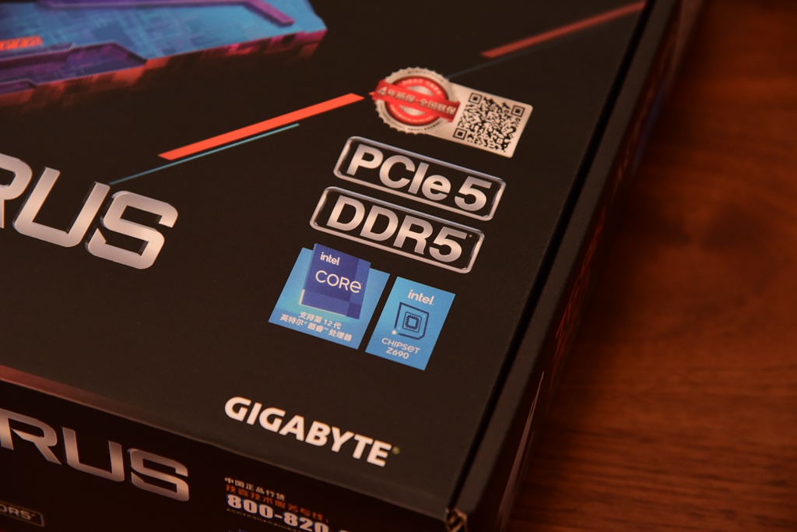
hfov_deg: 17.1
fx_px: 2657
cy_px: 266
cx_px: 398
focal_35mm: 120
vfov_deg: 11.4
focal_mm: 120
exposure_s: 1/60
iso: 1600
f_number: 5.6
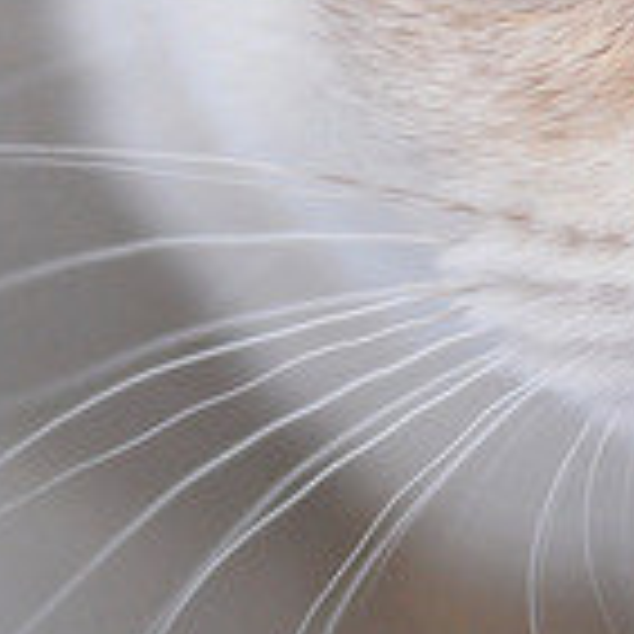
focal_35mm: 353
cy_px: -81
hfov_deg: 4.9
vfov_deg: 4.9
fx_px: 7315
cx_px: 944
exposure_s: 1/40
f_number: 2.8
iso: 100
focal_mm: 50
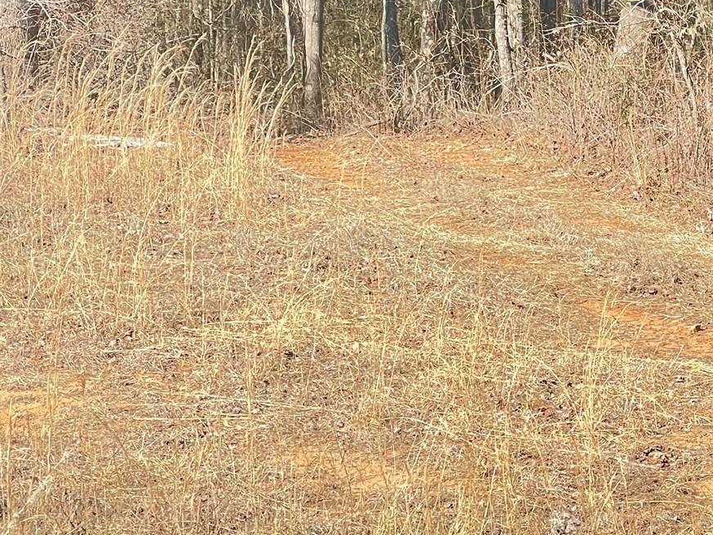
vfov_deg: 9.8
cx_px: 758
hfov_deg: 13.0
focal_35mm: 150
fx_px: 3089
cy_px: 15
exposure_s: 1/287
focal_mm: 7.5
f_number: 2.2
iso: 20
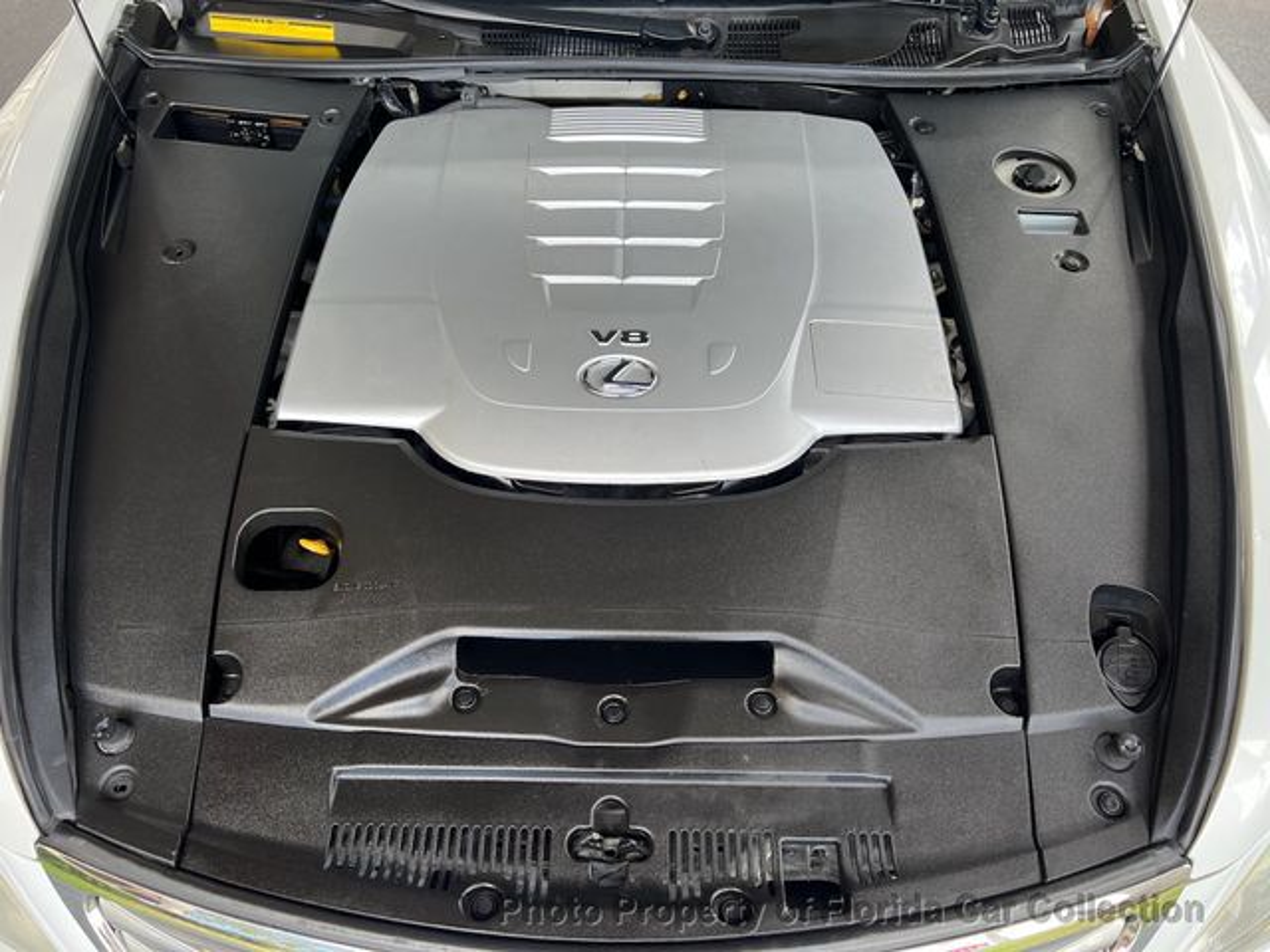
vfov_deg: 53.1
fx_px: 954
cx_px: 635
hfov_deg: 67.3
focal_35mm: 26
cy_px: 476
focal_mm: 5.7
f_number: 1.5
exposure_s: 1/121
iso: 40
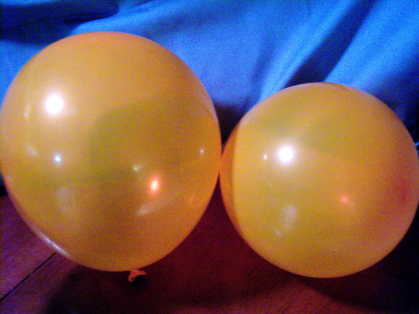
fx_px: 508
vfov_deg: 34.3
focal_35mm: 42
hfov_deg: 44.8
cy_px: 157
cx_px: 210
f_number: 2.8
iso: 160
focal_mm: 8.9
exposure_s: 1/8
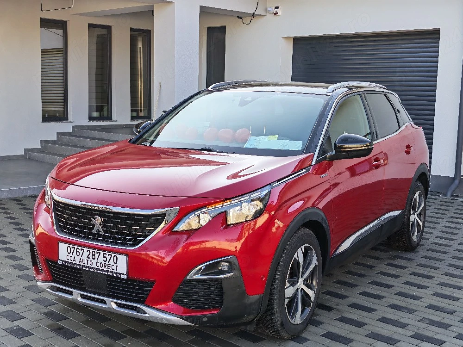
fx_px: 615
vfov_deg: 31.5
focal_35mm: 46
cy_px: 174
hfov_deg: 41.2
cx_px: 232
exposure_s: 1/345
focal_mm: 6.55
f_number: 1.6
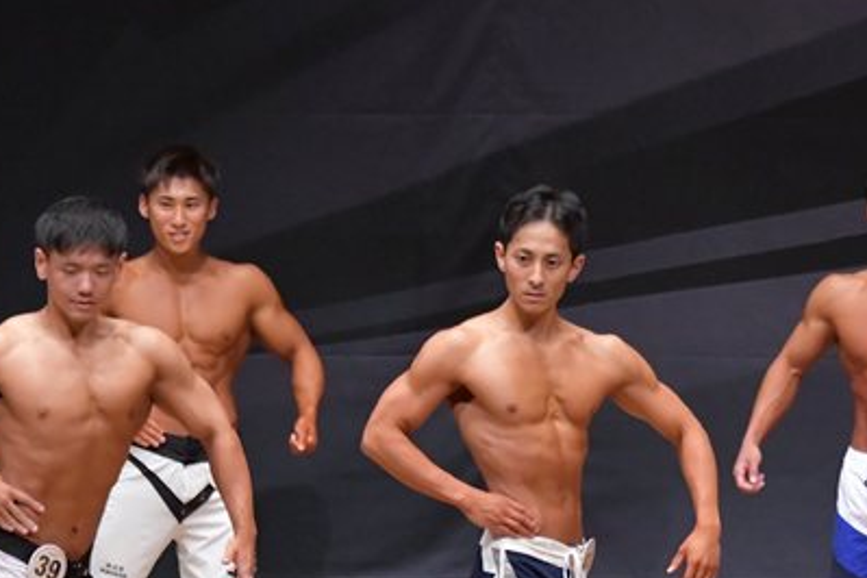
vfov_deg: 3.1
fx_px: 10524
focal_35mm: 437
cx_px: 531
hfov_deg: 4.7
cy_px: 539
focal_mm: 150
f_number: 5.6
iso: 6400
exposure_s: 1/400
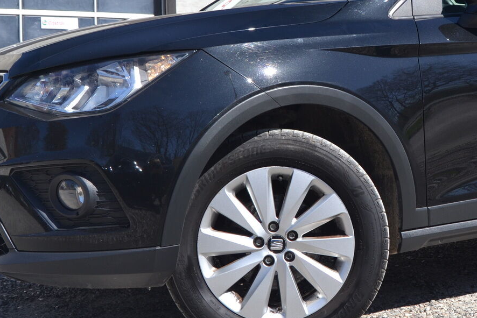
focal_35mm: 65
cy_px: 97
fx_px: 861
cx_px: 364
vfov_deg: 20.8
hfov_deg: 30.4
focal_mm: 20
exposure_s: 1/250
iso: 100
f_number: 8
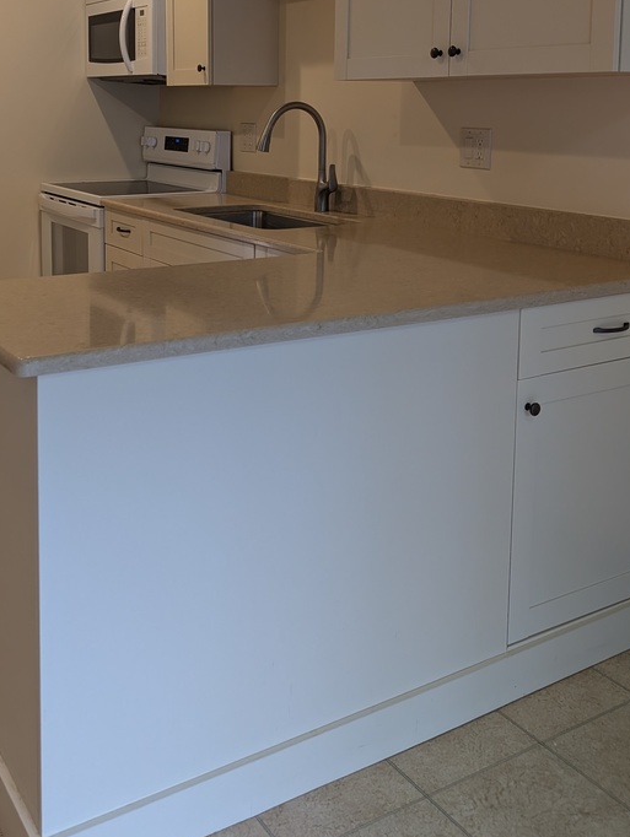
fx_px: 920
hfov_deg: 37.6
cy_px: 202
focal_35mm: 38
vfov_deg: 47.0
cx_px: 243
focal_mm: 6.9
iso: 182
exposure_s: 1/120
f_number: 1.68
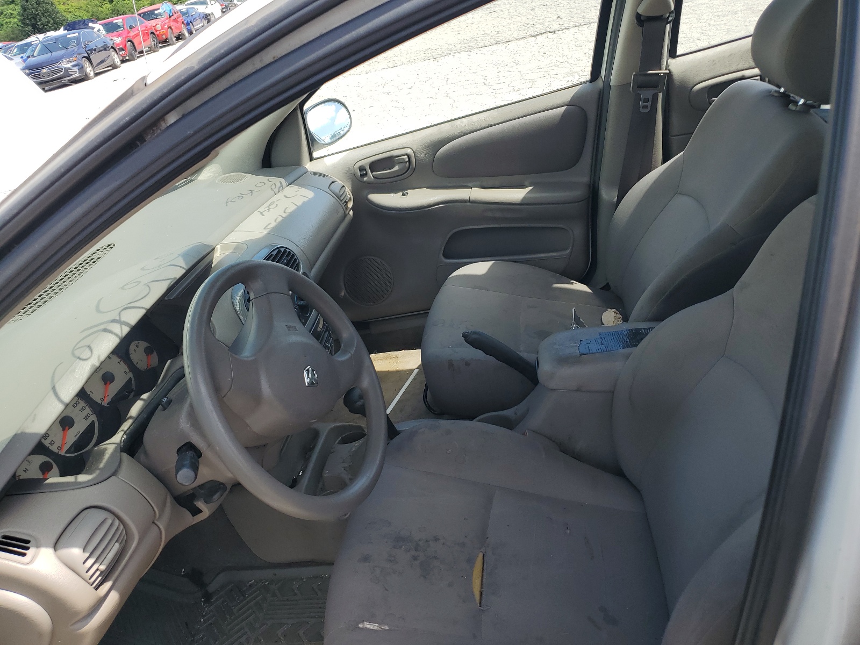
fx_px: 646
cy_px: 322
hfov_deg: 67.3
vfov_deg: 53.1
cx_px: 430
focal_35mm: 26
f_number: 1.5
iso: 50
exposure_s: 1/1250
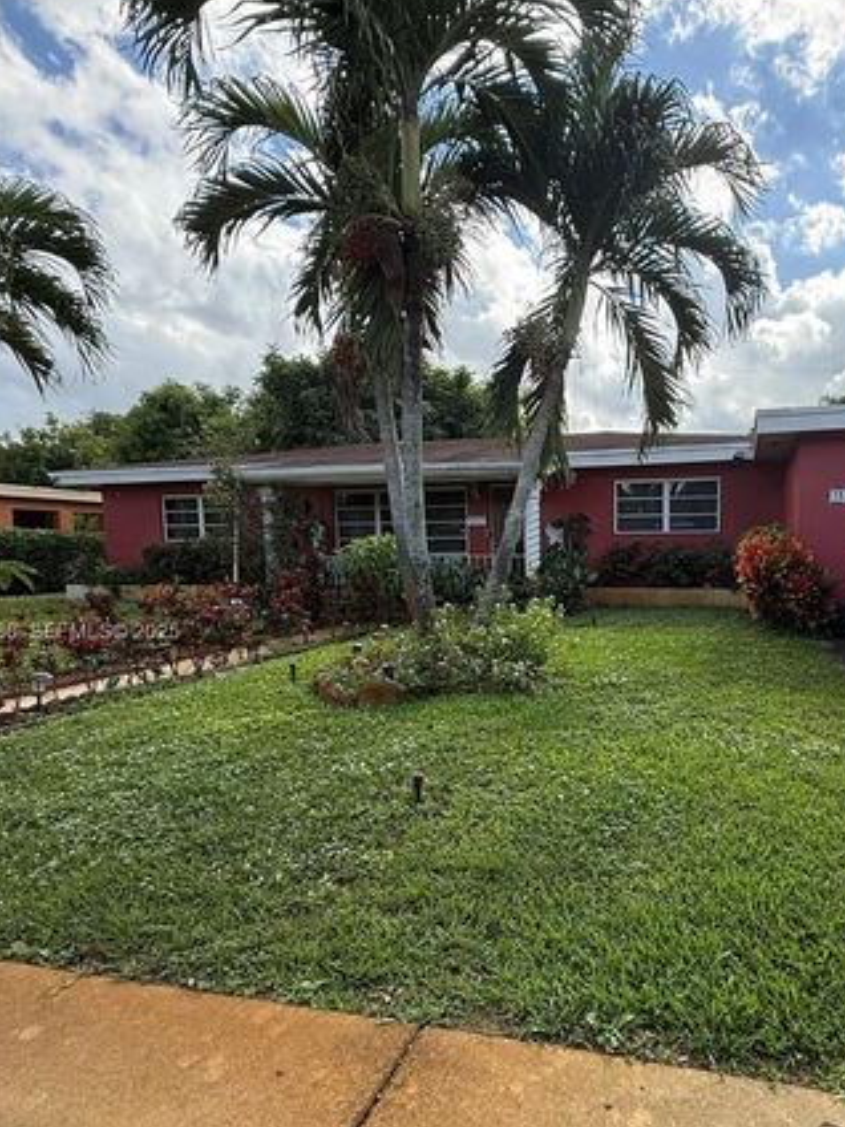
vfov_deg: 76.1
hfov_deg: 59.5
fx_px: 716
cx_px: 571
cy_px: 634
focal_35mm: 22
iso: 64
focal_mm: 2.22
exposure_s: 1/631
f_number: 2.2
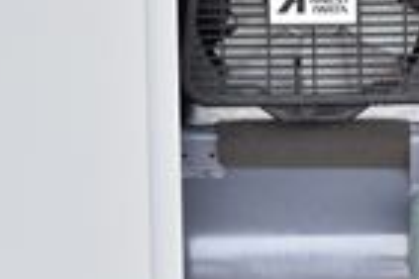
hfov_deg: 7.0
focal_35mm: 293
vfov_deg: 4.7
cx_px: 458
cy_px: 56
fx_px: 3407
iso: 1250
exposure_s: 1/500
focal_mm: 55
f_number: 6.3
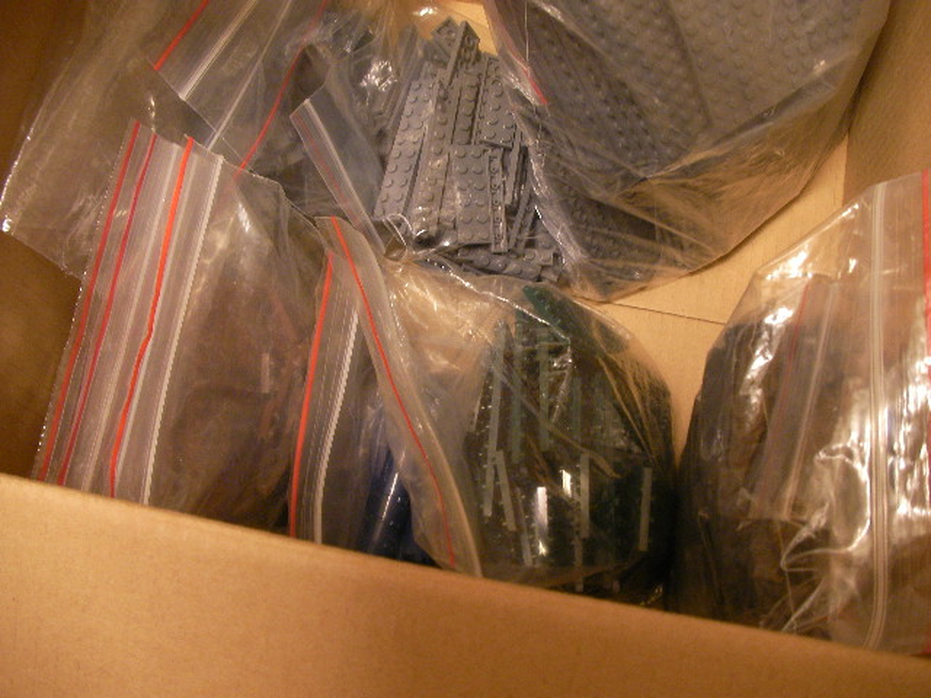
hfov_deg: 49.0
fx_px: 1022
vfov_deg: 37.7
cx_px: 466
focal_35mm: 38
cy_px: 349
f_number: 3.5
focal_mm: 6.3
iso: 200
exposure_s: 1/2.9
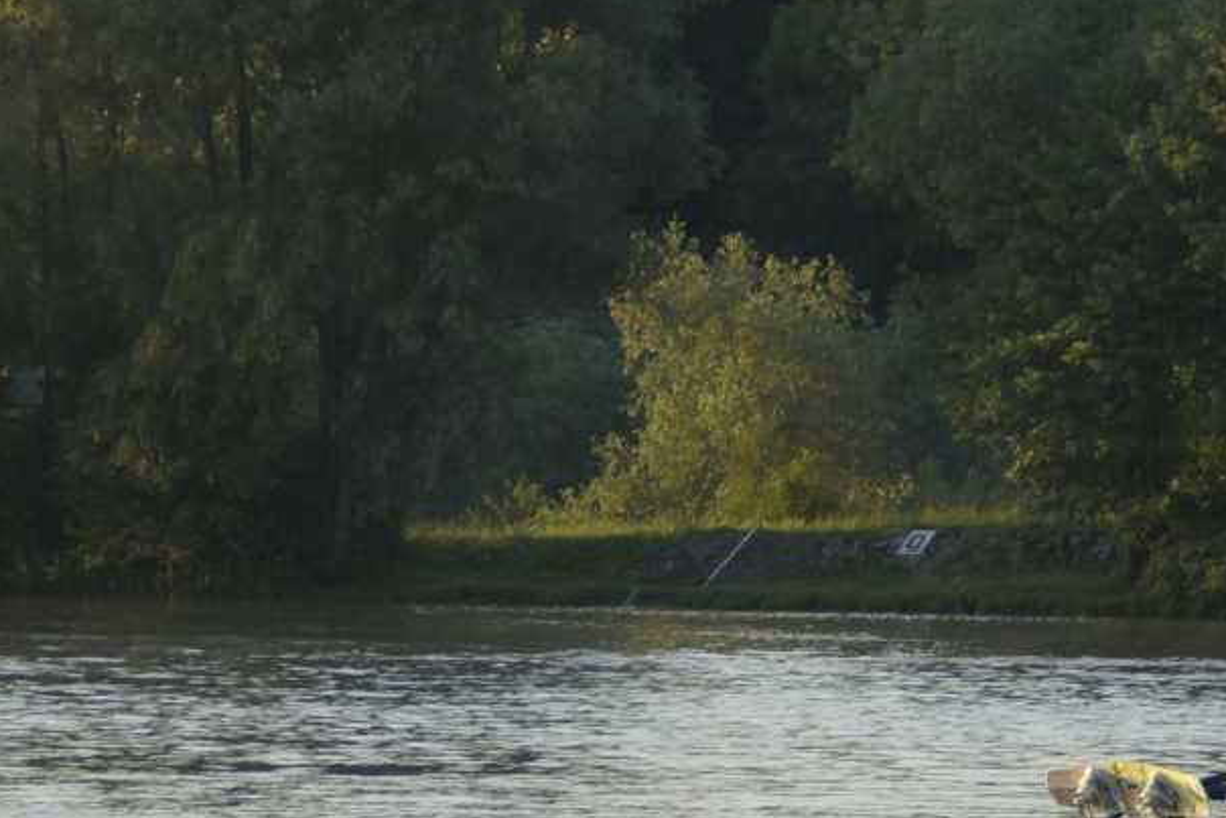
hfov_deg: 3.1
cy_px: 706
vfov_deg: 2.1
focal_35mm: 670
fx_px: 22821
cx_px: 846
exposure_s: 1/250
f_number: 6.3
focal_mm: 150
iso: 250
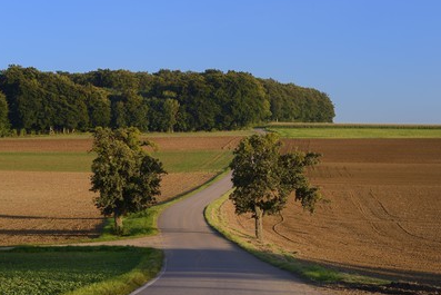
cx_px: 221
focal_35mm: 74
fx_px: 907
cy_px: 150
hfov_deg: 27.3
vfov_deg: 18.4
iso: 200
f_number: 8
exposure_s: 1/250
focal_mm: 70
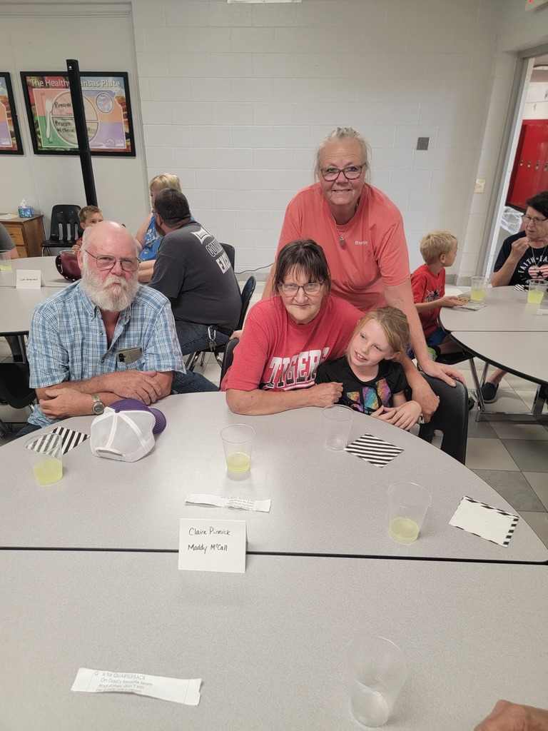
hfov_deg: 56.8
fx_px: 507
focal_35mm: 24
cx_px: 274
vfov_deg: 71.6
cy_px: 366
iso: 250
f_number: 1.8
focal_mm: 6.7
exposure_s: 1/120
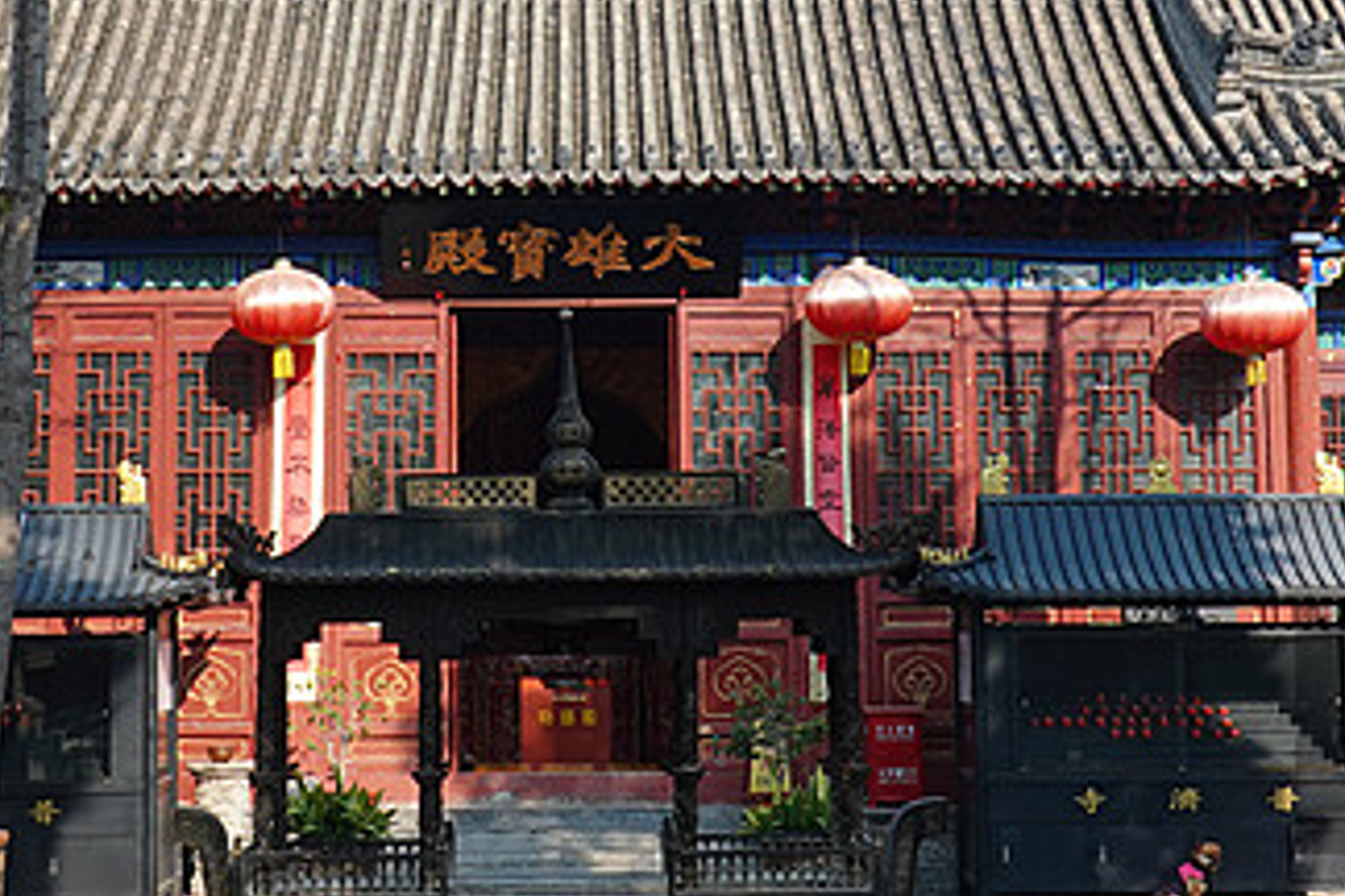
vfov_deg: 17.2
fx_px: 2951
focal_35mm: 79
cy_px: 205
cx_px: 560
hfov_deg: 25.6
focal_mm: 12.01
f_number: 5.6
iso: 125
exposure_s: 1/320
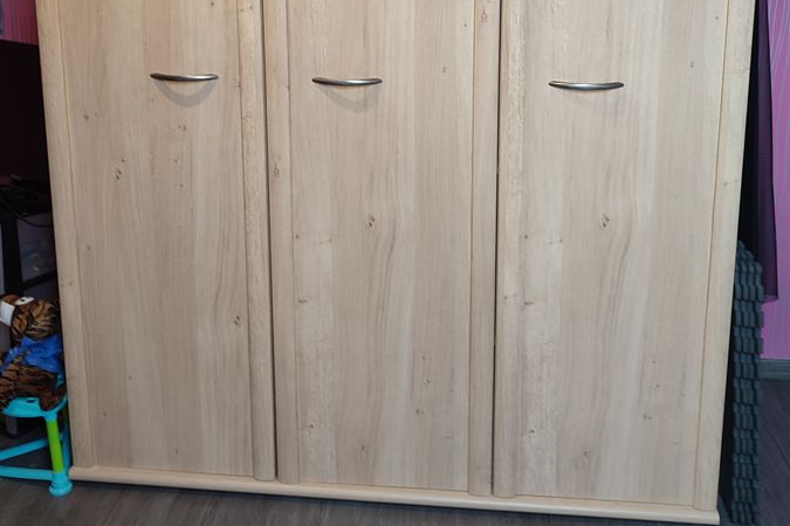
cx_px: 384
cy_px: 67
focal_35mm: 37
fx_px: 812
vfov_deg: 34.2
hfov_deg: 51.9
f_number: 1.89
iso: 362
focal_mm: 5.89
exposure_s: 1/33
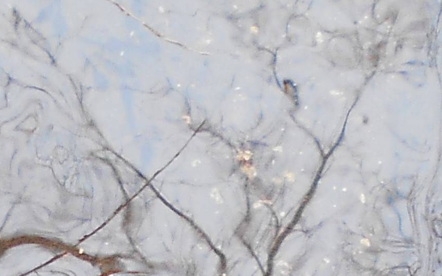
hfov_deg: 12.4
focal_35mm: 168
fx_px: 2024
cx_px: 95
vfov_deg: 6.6
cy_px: 992
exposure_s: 1/40
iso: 80
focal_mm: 4.6
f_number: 3.2
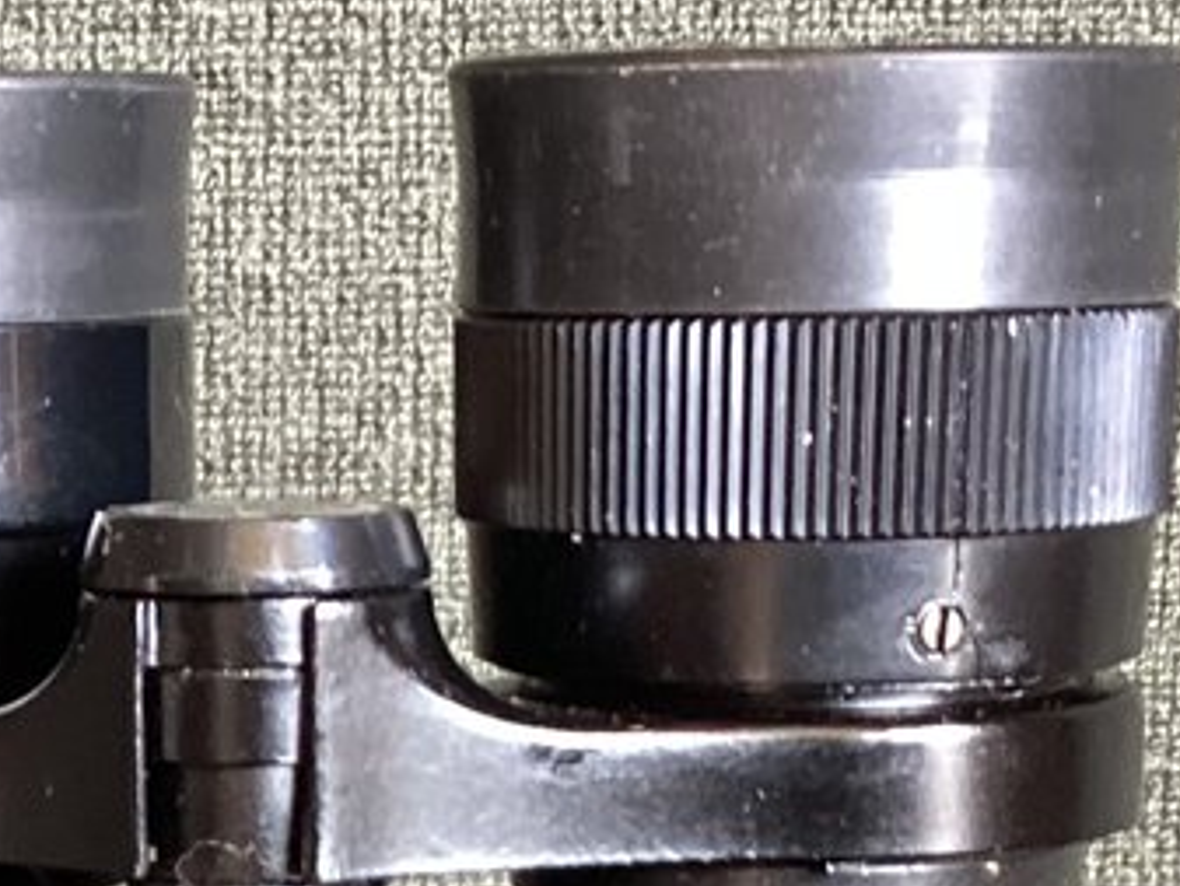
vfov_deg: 10.2
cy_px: 1511
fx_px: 4740
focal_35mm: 139
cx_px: 240
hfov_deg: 14.1
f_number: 2.4
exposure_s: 1/25
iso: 320
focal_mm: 3.3
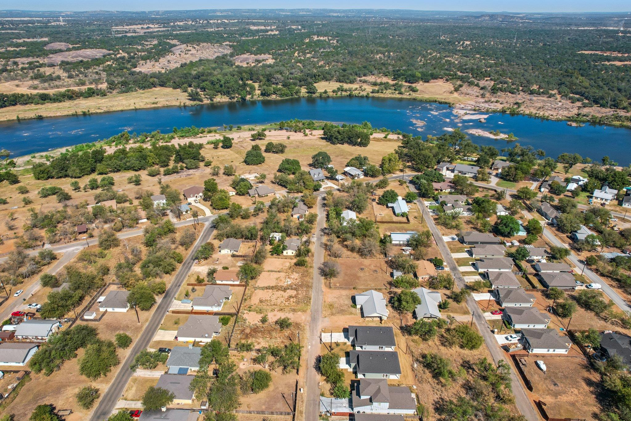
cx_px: 316
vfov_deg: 57.2
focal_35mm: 22
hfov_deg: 78.6
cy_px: 210
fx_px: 386
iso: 100
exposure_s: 1/1600
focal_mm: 8.4
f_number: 2.8
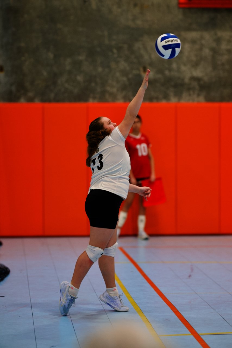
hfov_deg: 10.2
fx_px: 1304
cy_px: 174
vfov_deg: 15.2
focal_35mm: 135
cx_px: 116
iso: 4000
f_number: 1.8
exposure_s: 1/1600
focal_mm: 135
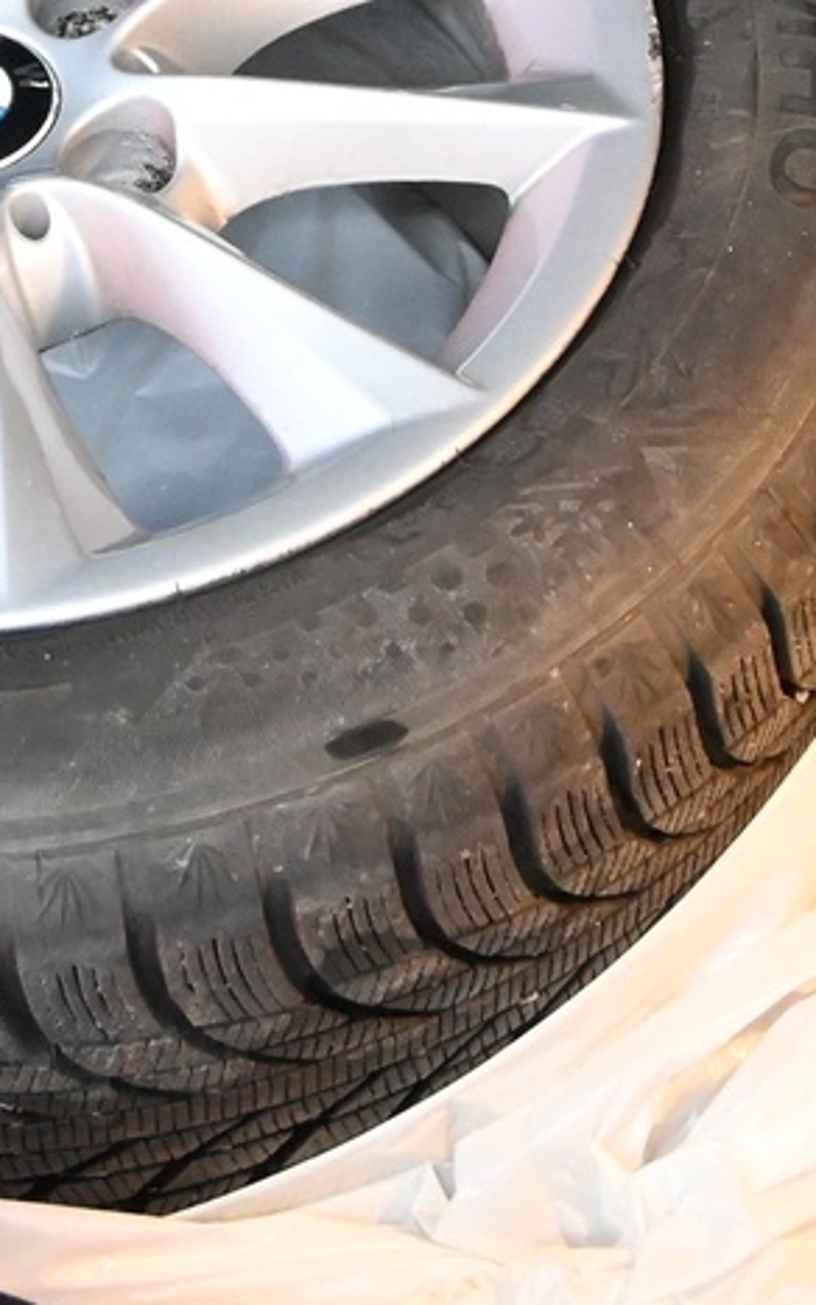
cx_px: 14
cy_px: 56
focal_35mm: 265
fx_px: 9426
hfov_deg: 4.9
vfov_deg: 7.9
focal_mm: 50
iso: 5000
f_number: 7.1
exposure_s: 1/100
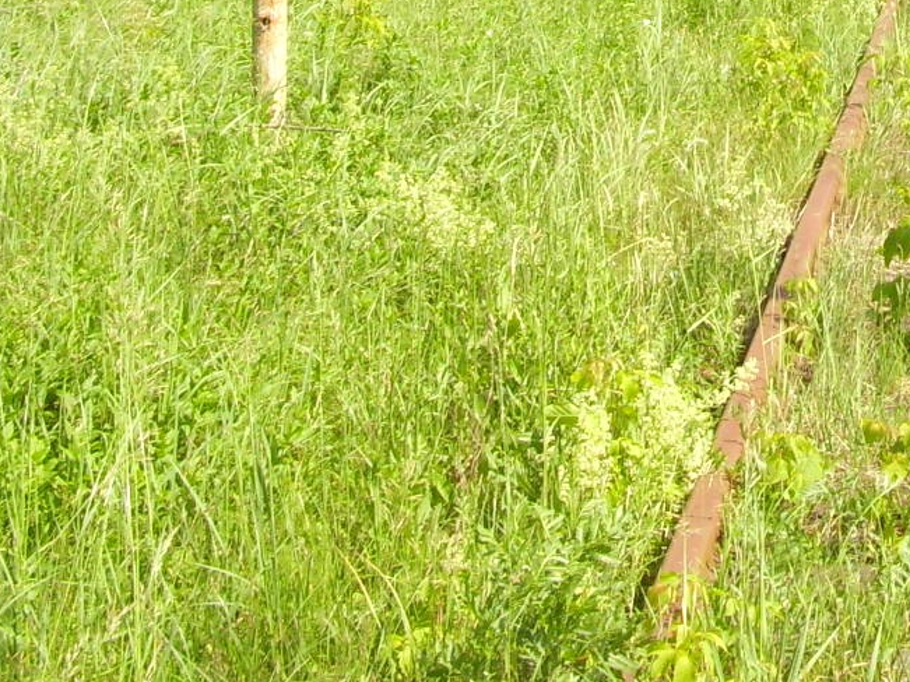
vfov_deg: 13.3
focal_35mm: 107
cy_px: -243
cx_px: 1198
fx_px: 2812
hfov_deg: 17.2
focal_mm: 5.7
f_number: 5.6
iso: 80
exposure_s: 1/160
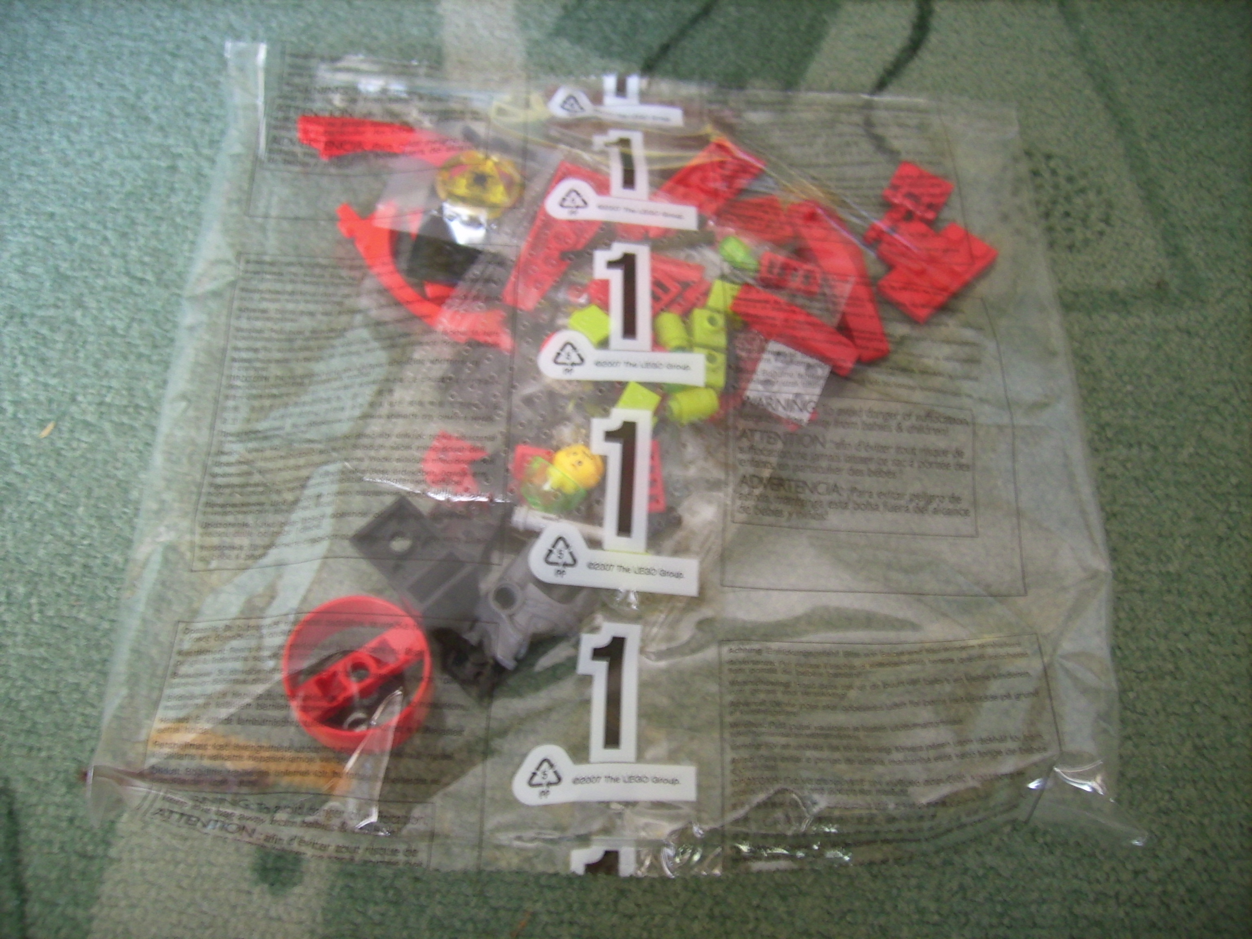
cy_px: 470
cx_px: 626
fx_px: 1157
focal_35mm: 32
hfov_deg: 56.8
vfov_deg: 44.2
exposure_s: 1/2
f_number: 2.8
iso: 50
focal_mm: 5.99
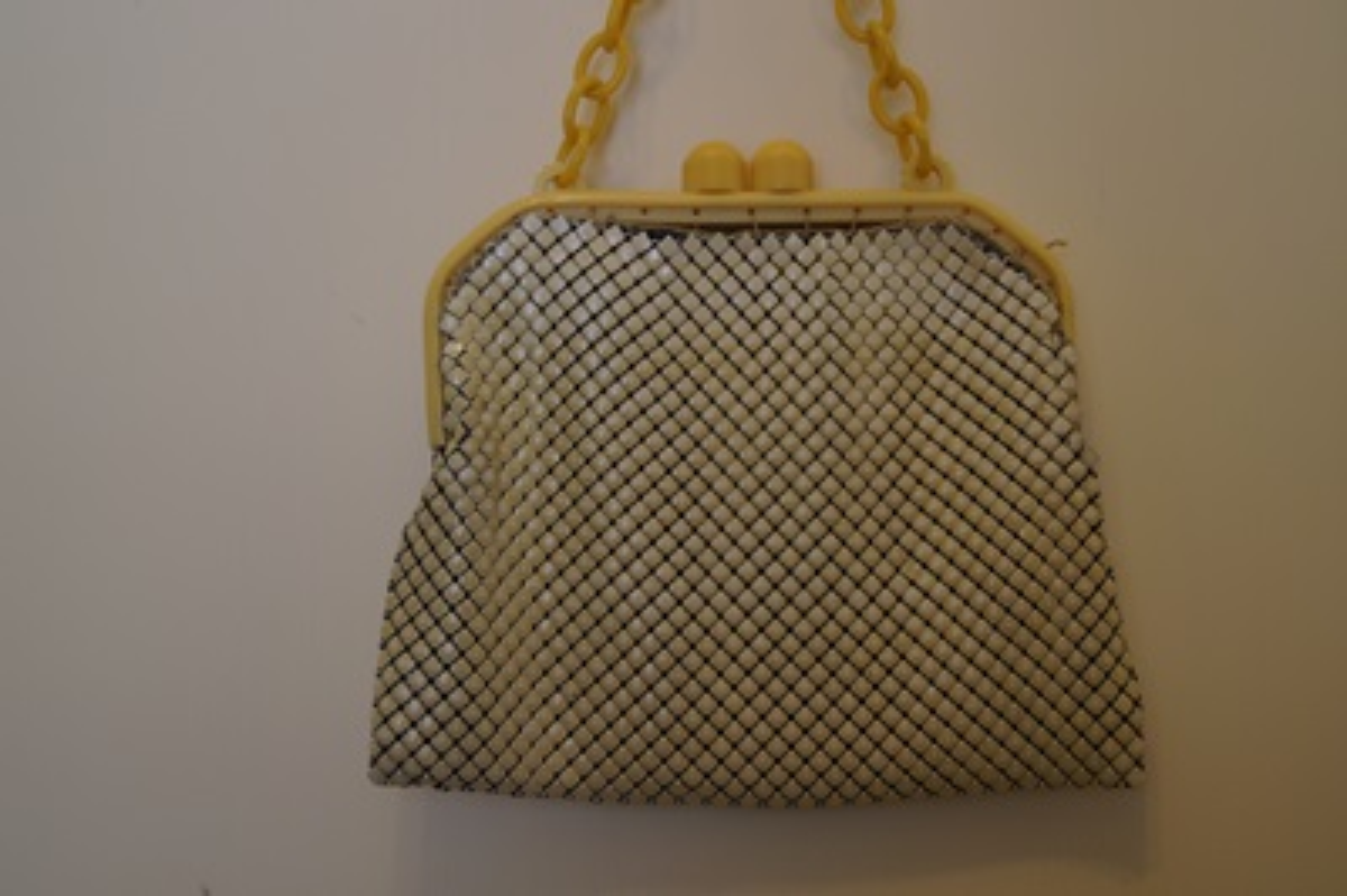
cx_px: 674
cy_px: 448
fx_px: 1682
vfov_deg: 29.8
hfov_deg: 43.6
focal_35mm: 45
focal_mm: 30
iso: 250
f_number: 4.5
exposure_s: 1/60
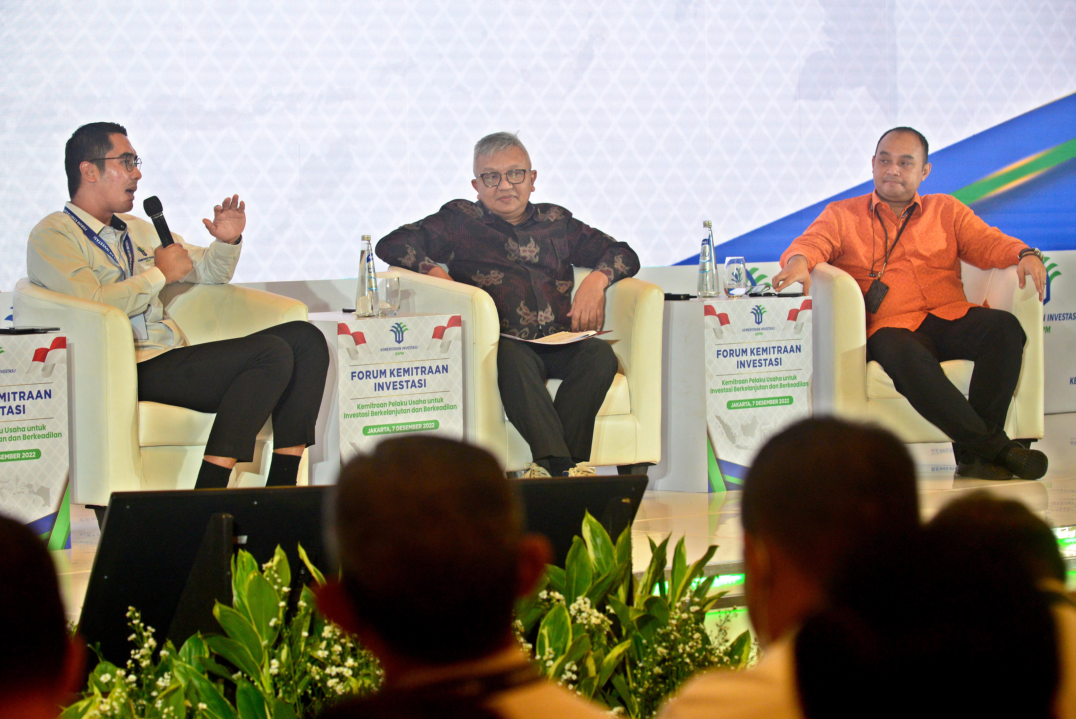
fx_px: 4335
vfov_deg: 9.5
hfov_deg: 14.1
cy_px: 360
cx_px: 538
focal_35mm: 145
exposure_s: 1/200
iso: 2500
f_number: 8
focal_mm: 145
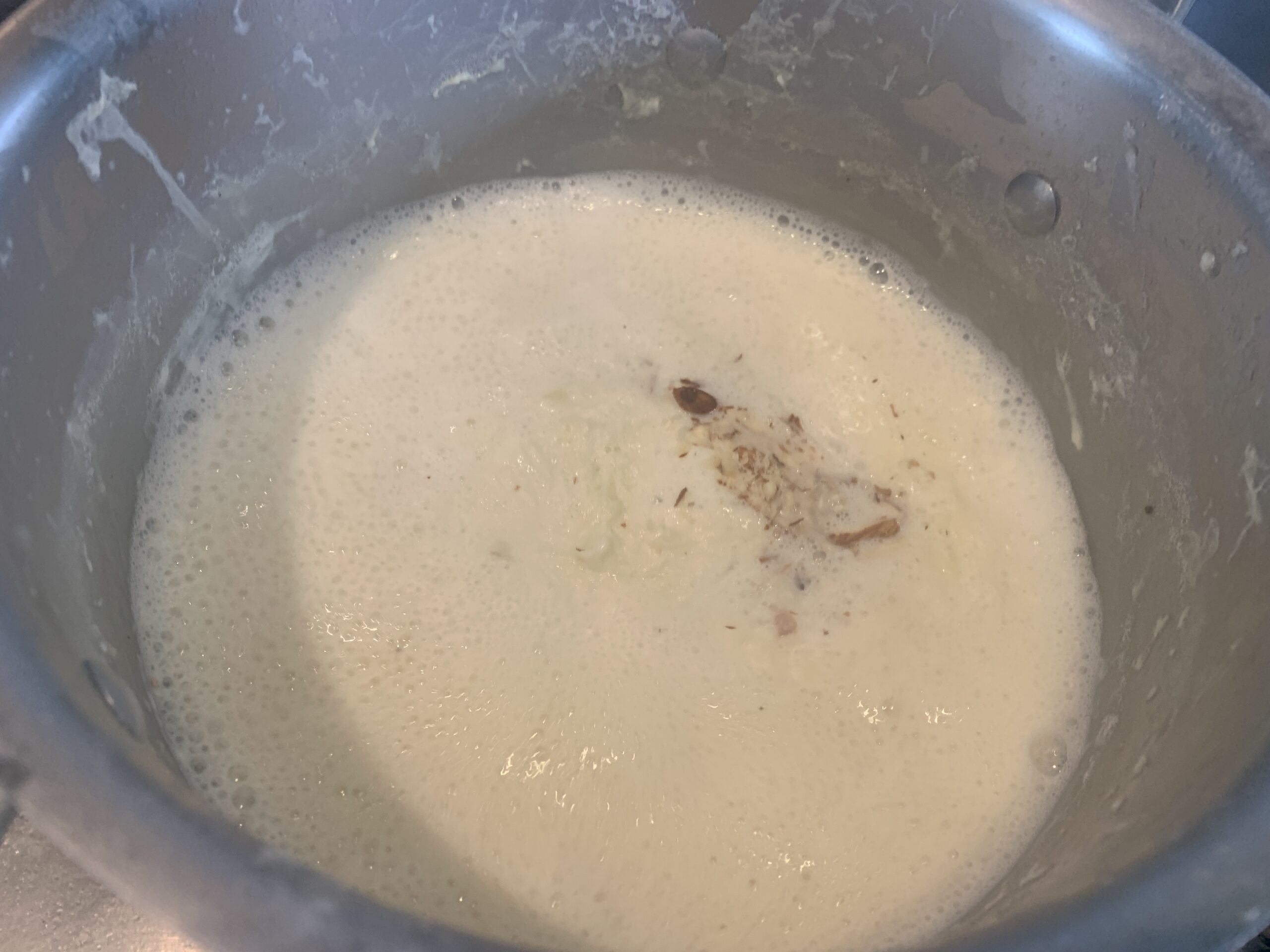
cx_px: 635
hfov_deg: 67.3
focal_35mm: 26
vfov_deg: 53.1
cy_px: 476
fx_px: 954
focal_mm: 4.25
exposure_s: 1/50
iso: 80
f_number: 1.8
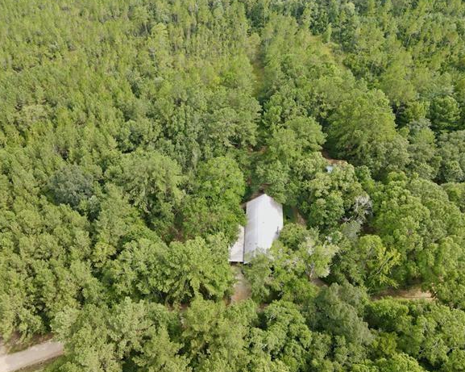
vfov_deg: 54.9
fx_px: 358
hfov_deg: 66.0
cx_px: 226
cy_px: 183
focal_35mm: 26
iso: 100
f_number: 2.8
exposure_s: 1/90
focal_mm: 4.5
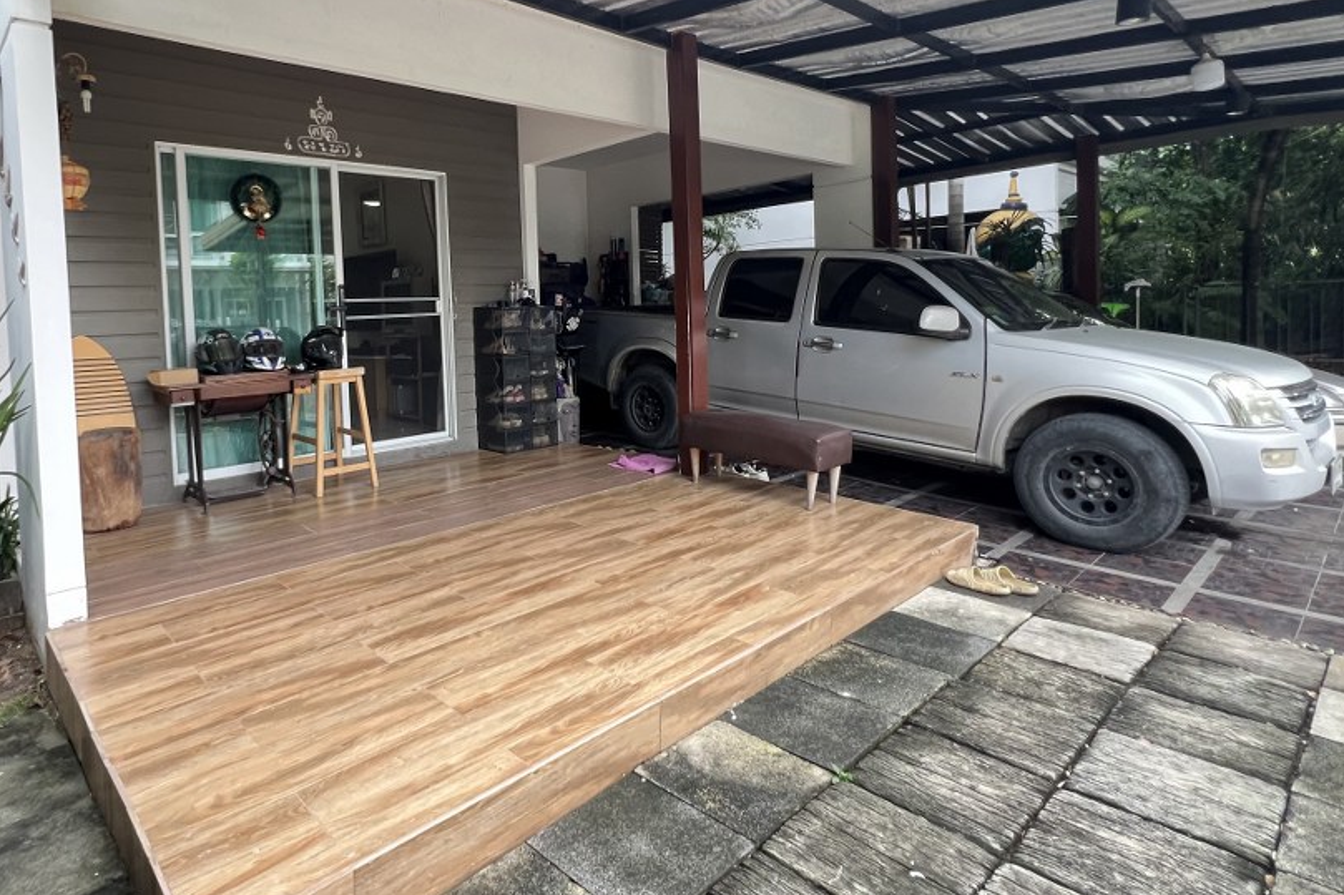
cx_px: 517
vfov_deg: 63.8
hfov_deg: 85.5
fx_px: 709
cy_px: 348
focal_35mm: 19
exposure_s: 1/99
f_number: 1.8
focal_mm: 1.57
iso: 200
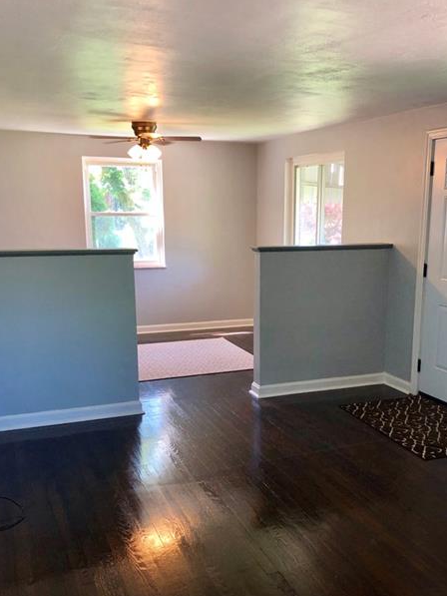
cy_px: 347
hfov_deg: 39.5
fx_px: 620
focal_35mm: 36
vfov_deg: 51.1
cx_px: 261
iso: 25
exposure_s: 1/30
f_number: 1.8
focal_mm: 4
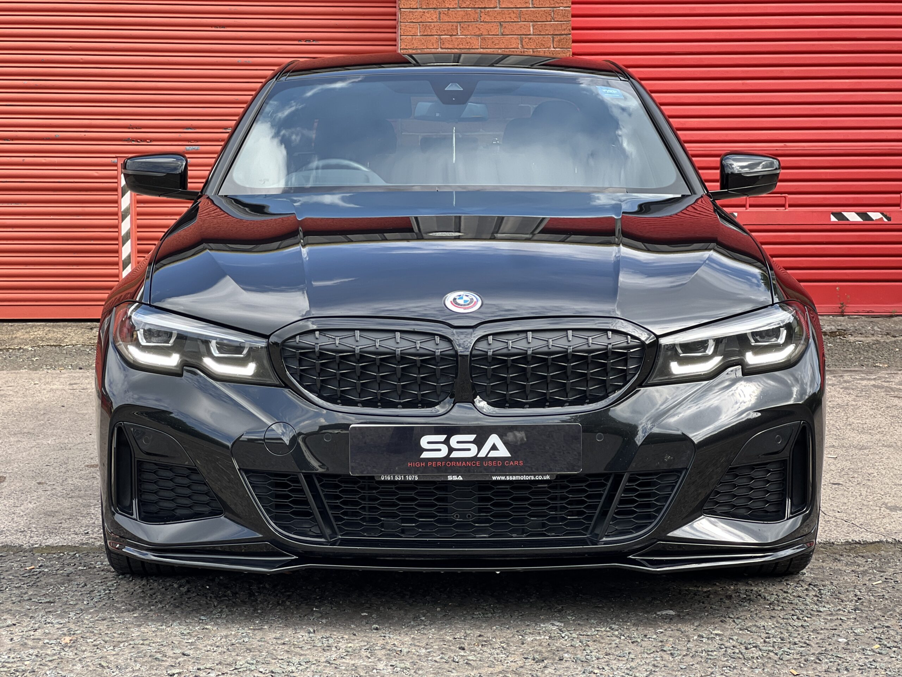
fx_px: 2006
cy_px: 338
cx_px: 451
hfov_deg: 25.3
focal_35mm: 77
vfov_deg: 19.1
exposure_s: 1/121
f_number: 2.8
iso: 32
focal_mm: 9
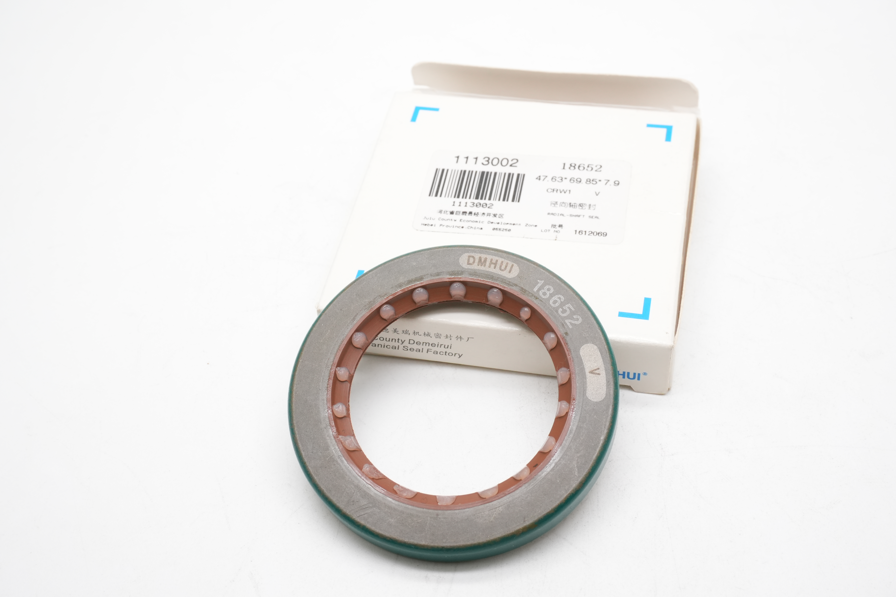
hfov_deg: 42.3
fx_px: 1157
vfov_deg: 28.9
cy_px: 298
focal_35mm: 46
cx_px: 448
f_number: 11
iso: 800
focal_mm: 31
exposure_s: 1/60
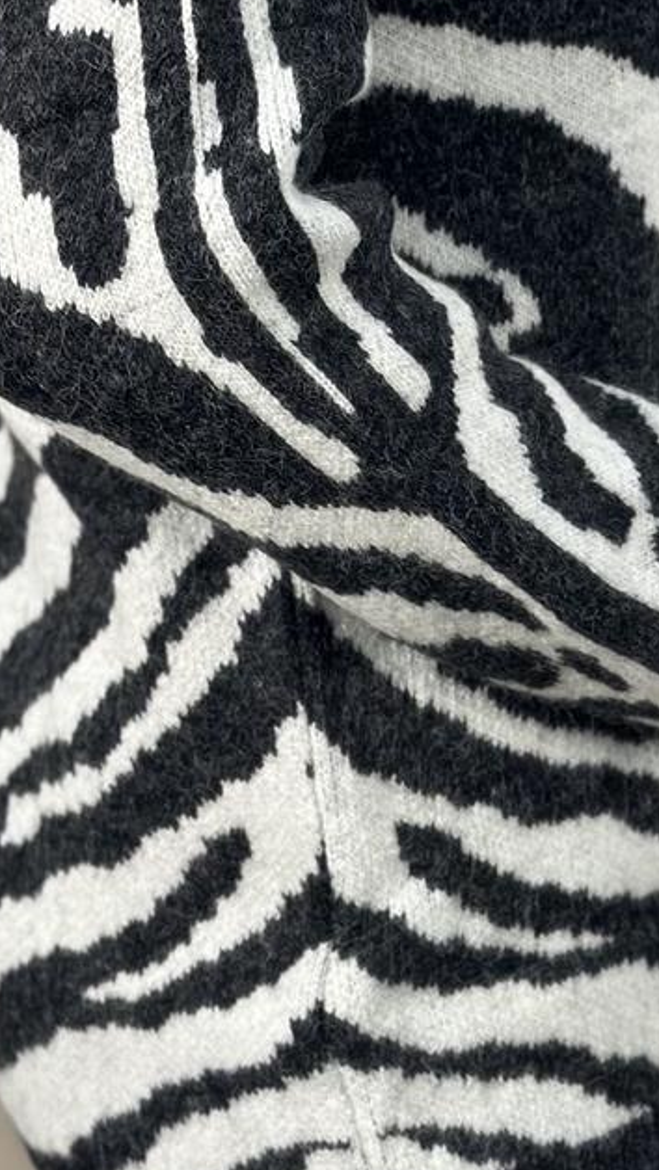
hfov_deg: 9.1
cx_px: 594
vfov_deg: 16.1
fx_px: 4130
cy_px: 357
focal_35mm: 133
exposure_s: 1/100
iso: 80
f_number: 1.78
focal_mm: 6.86
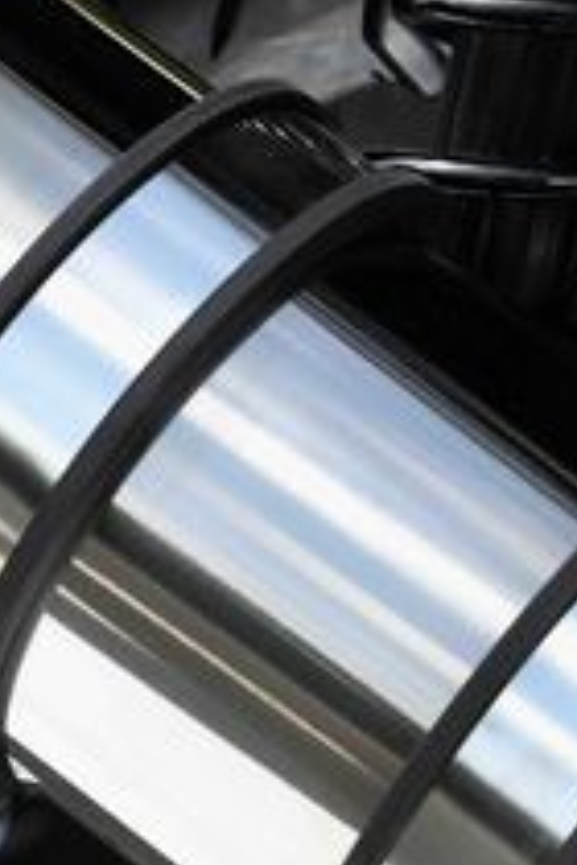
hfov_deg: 5.8
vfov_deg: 8.7
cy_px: 529
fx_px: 5673
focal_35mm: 236
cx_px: 363
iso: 1000
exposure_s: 1/1000
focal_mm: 62
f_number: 13
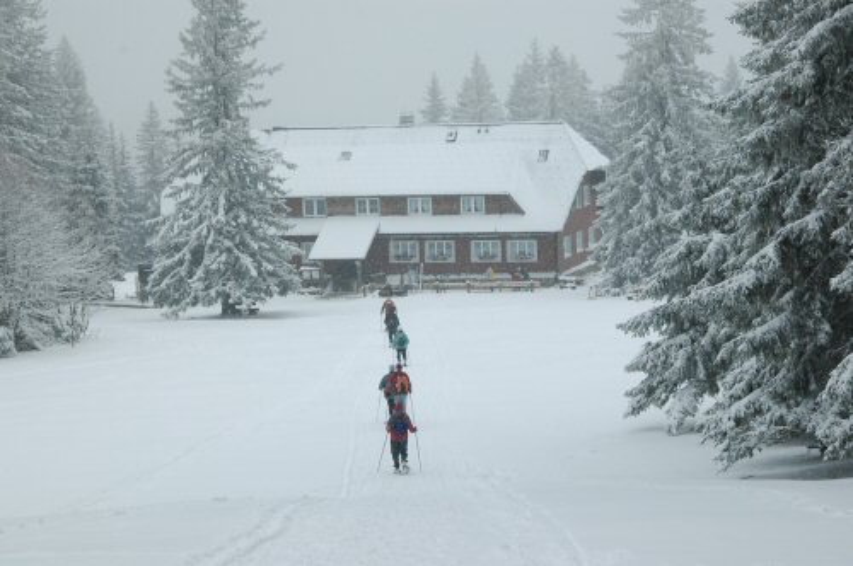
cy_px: 283
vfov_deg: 11.7
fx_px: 2769
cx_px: 426
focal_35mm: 117
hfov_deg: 17.5
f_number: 8
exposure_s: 1/125
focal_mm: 78
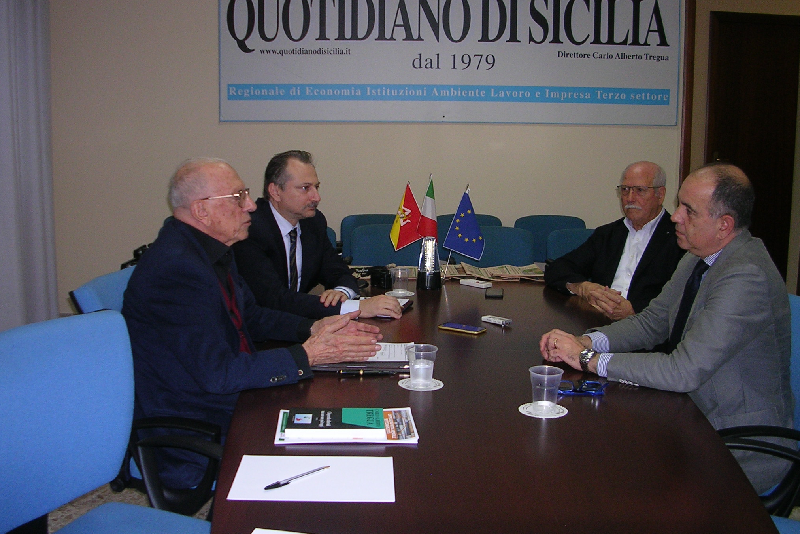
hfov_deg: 48.5
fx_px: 889
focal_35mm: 40
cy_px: 245
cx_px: 404
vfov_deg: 33.4
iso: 74
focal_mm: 5.8
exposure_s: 1/60.1
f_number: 2.8
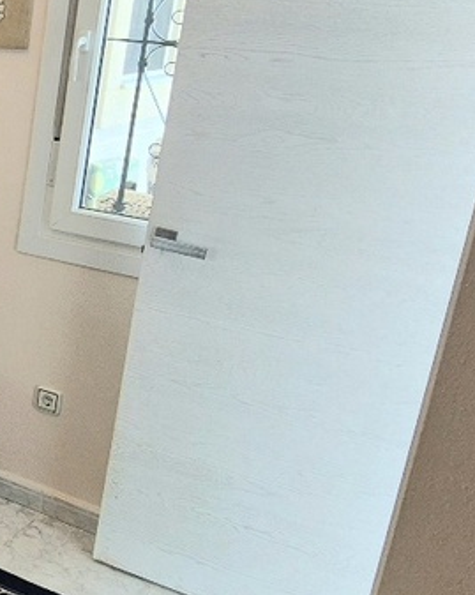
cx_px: -263
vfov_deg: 38.1
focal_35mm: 49
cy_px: 273
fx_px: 862
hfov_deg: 23.6
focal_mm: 2.2
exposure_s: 1/50
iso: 160
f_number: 2.2
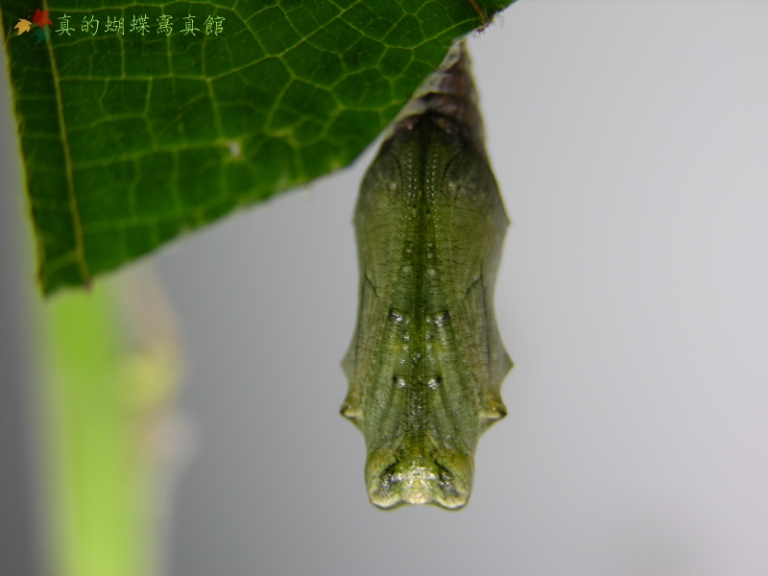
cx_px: 384
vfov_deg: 13.5
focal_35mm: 110
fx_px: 2440
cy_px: 288
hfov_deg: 17.9
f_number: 3.7
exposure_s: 1/24.9
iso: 50
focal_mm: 27.3
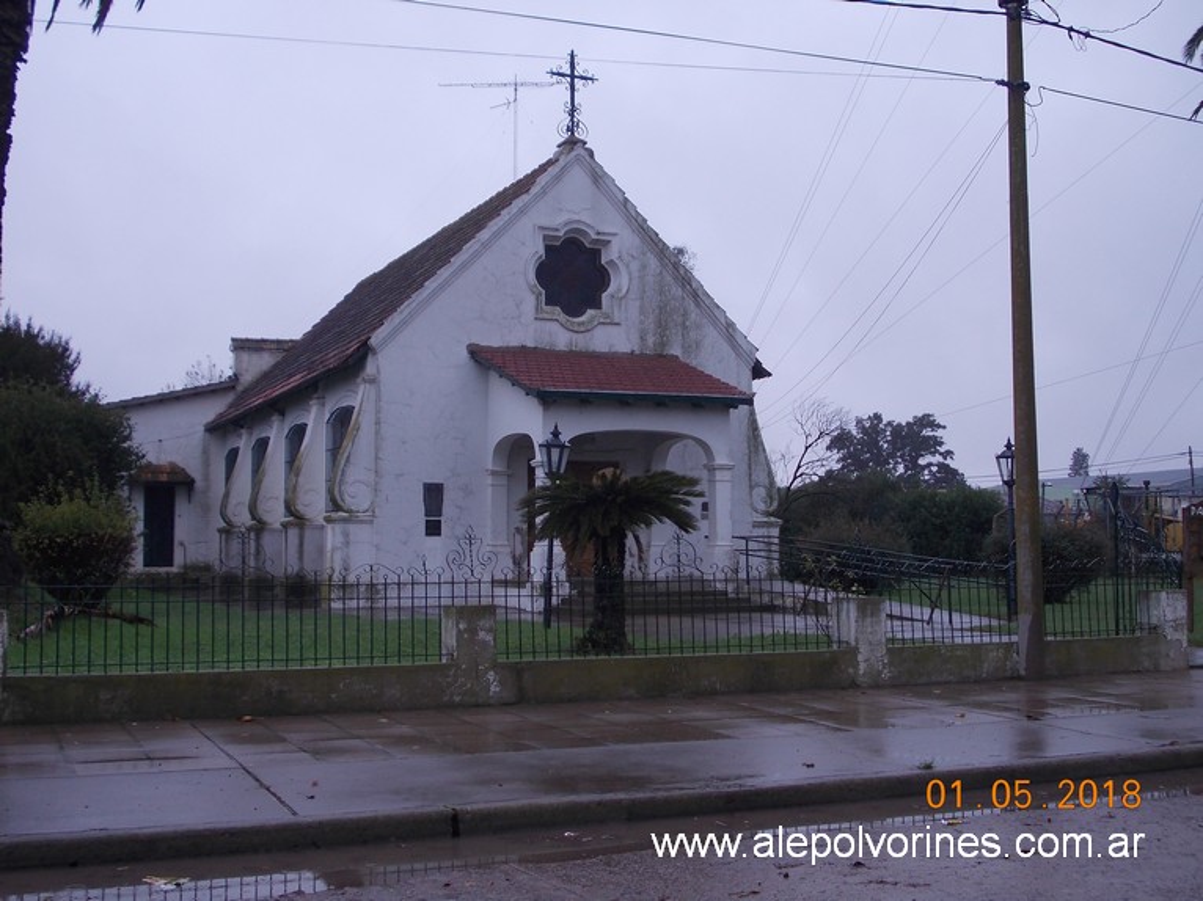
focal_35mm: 43
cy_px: 450
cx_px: 602
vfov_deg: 33.6
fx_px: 1494
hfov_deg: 43.9
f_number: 6.5
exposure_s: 1/160
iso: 80
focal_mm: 6.1
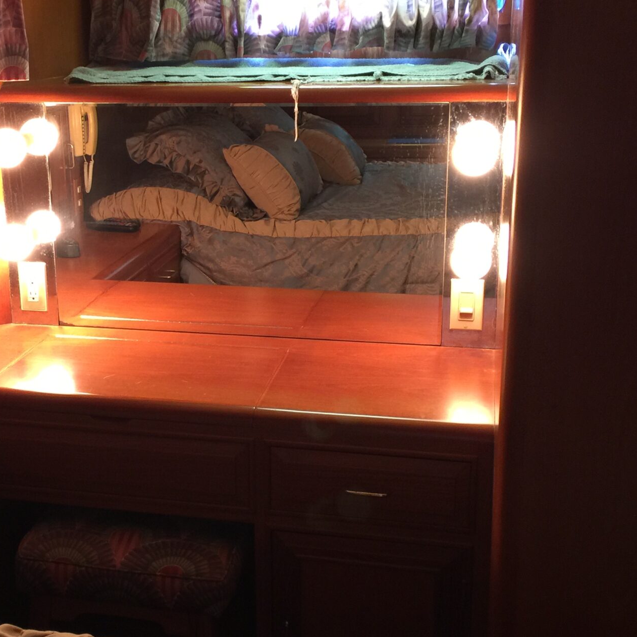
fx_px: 1083
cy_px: 339
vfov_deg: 32.8
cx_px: 187
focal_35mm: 52
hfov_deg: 32.4
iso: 64
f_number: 2.2
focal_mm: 4.15
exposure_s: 1/15
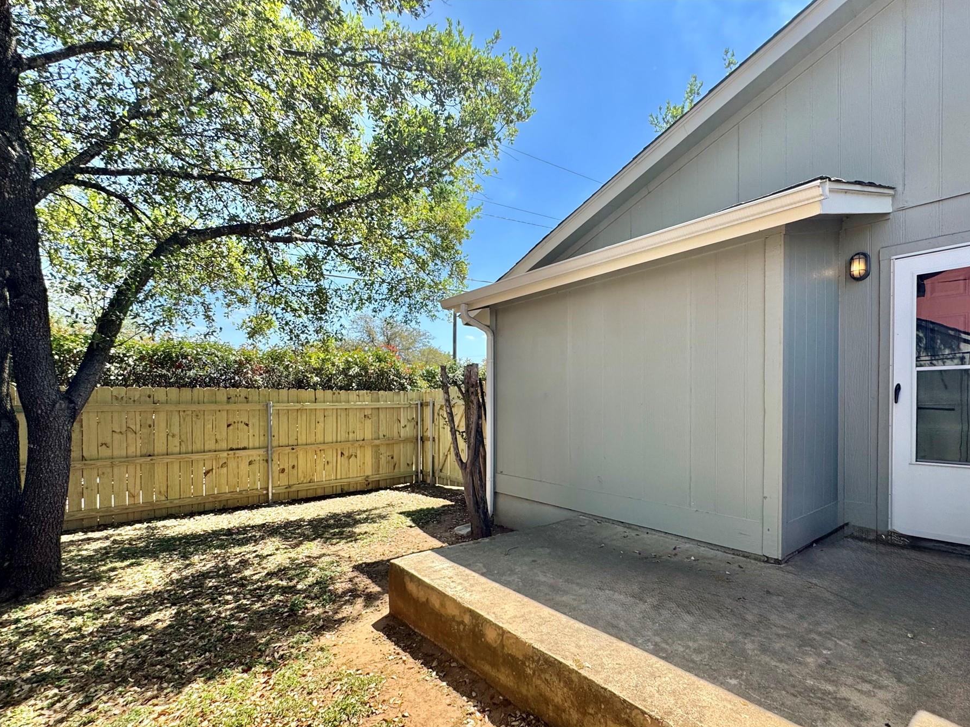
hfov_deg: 94.4
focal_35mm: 16
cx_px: 507
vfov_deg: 77.7
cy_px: 414
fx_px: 448
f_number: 2.2
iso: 40
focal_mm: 2.22
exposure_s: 1/600
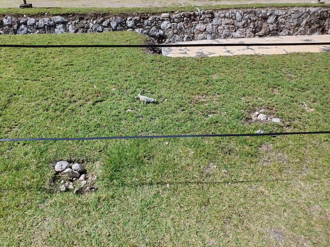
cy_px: 124
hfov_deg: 67.3
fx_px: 248
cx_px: 165
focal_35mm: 26
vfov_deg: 53.1
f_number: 2.4
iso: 50
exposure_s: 1/1768
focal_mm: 4.32
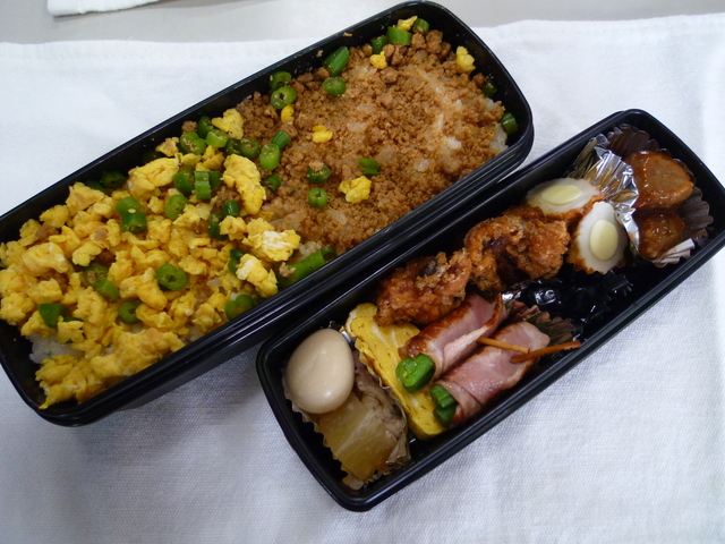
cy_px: 272
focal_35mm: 24
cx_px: 362
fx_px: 503
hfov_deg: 71.6
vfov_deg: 56.8
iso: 250
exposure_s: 1/60
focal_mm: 4.3
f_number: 2.2
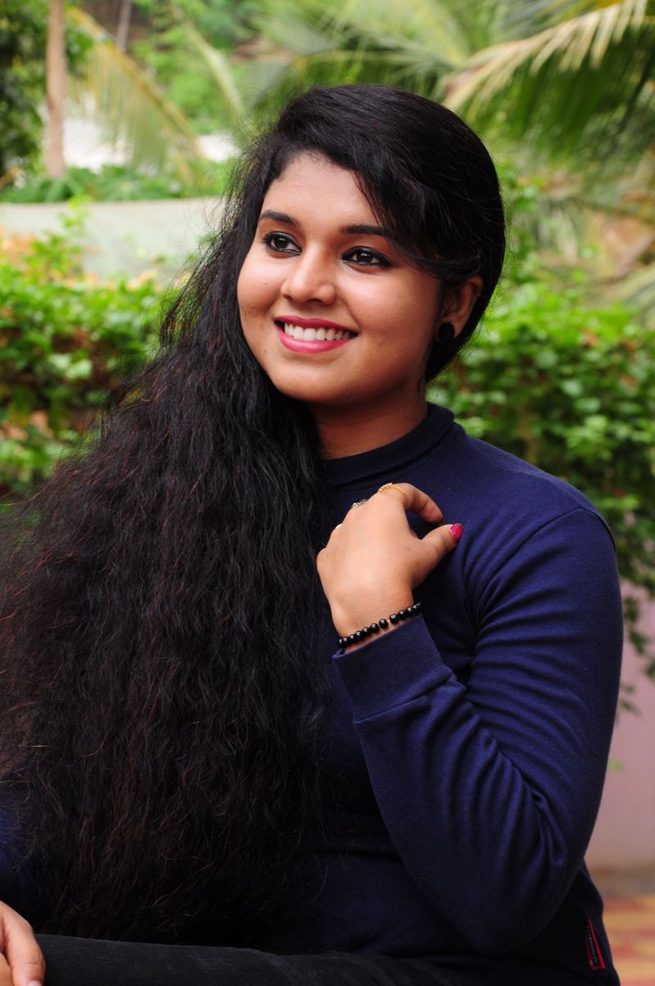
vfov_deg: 19.5
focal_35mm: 105
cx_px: 328
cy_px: 493
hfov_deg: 13.0
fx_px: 2874
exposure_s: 1/125
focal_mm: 70
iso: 500
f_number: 9
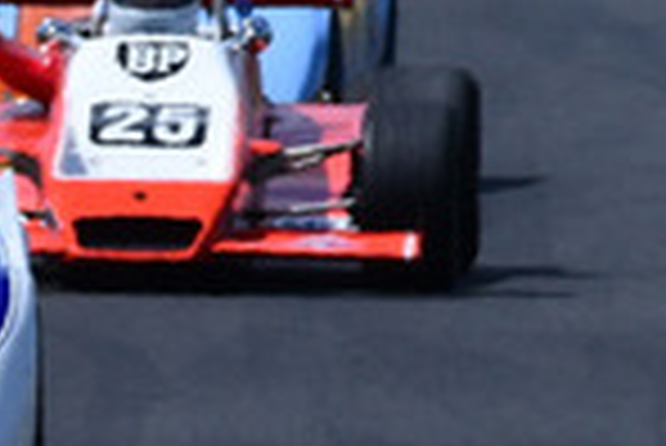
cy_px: 284
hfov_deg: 0.5
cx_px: -450
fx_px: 75127
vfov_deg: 0.3
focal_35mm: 4057
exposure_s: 1/640
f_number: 13
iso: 320
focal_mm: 500
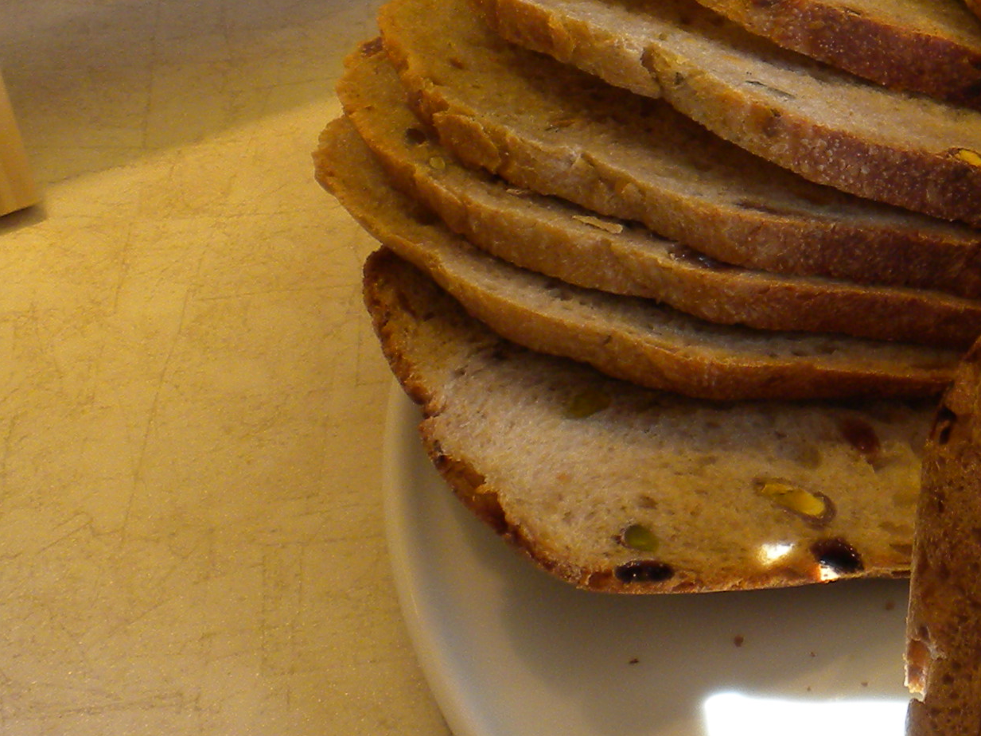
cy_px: 53
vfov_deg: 12.2
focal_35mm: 120
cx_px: 1181
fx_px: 3401
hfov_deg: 15.8
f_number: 3.5
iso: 79
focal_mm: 6.6
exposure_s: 1/58.7
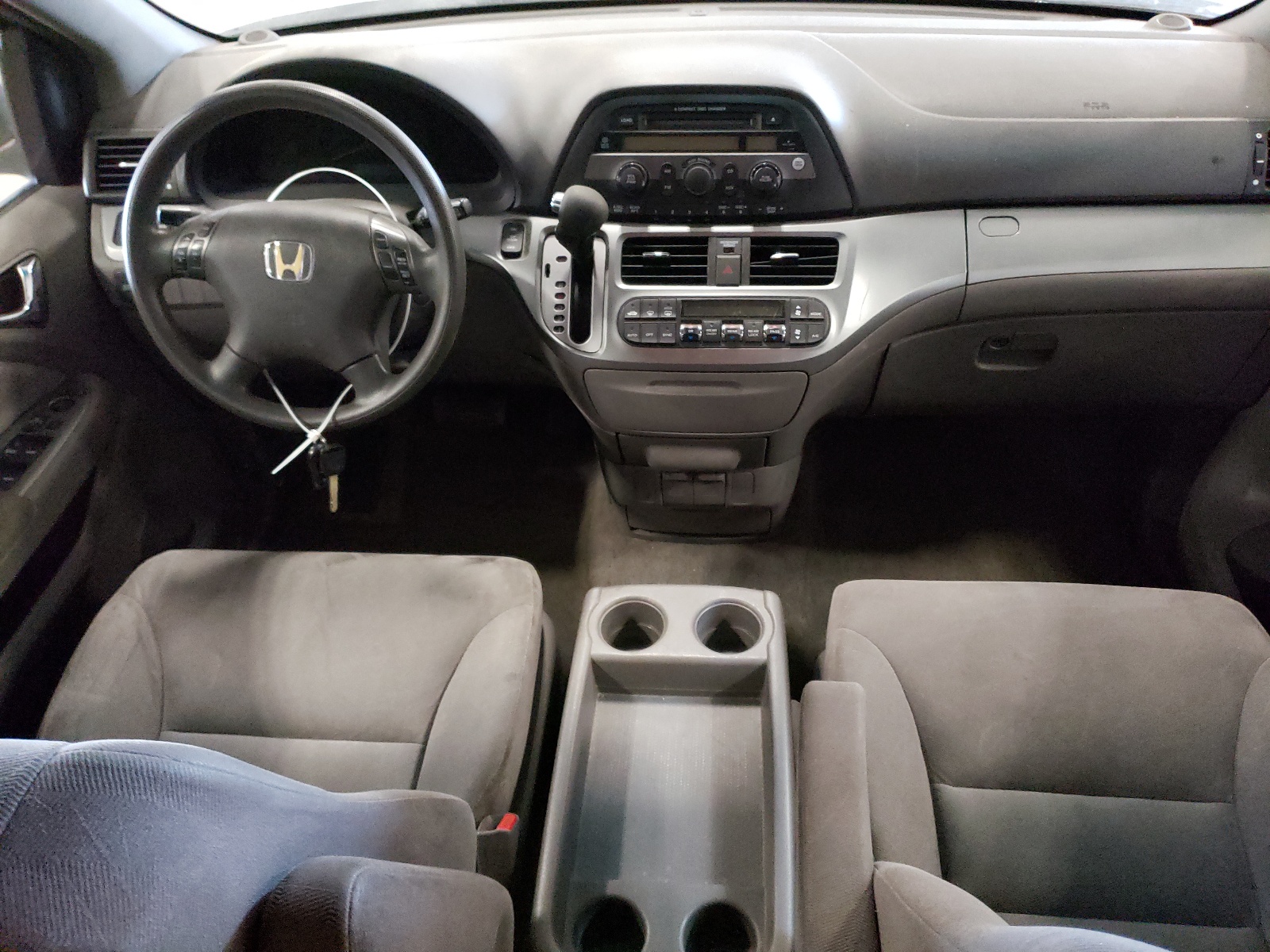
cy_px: 476
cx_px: 635
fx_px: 954
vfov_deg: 53.1
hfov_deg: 67.3
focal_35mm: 26
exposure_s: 1/24
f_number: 1.5
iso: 747
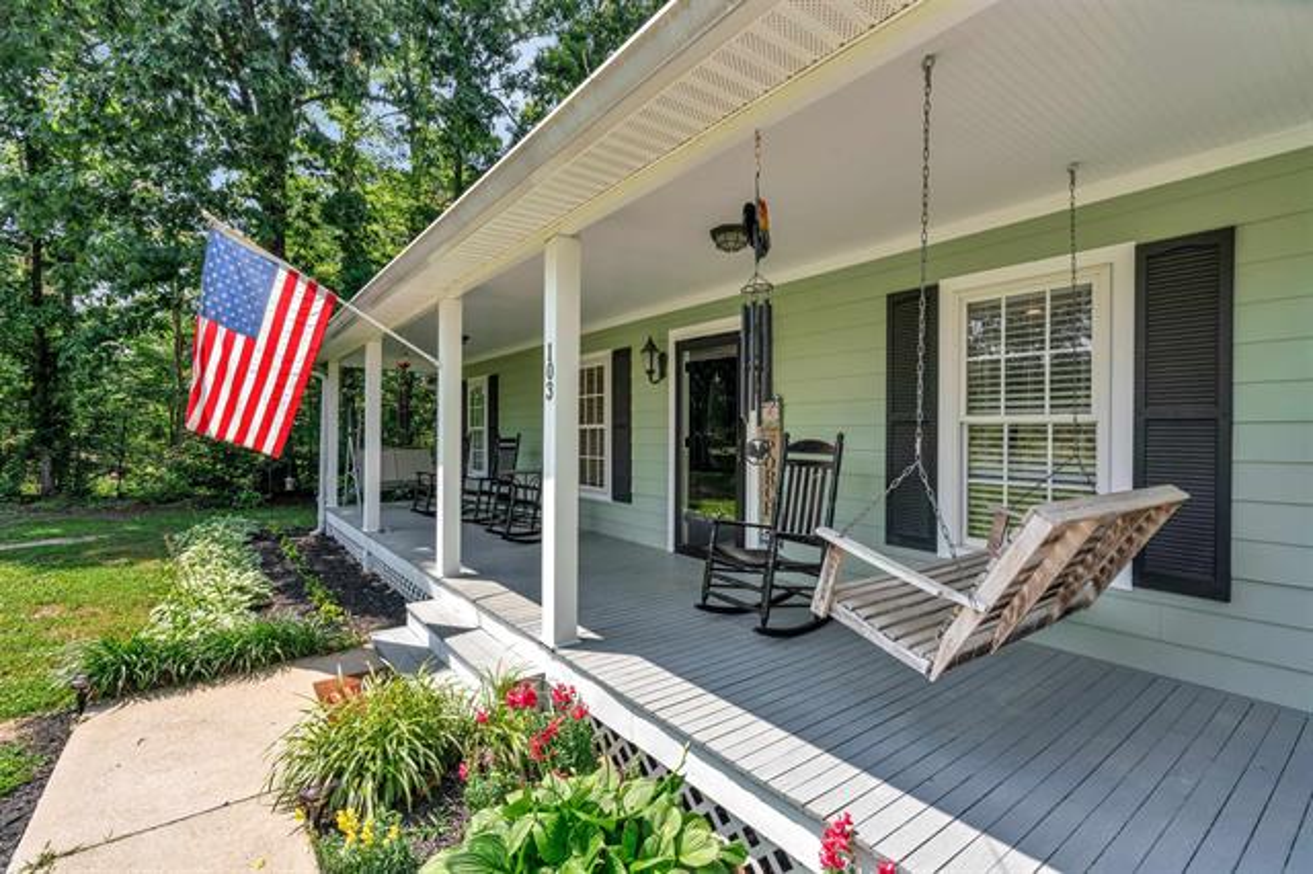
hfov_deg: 96.8
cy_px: 437
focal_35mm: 16
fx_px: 583
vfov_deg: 73.7
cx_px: 656
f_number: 9
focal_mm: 16
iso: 160
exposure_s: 1/160
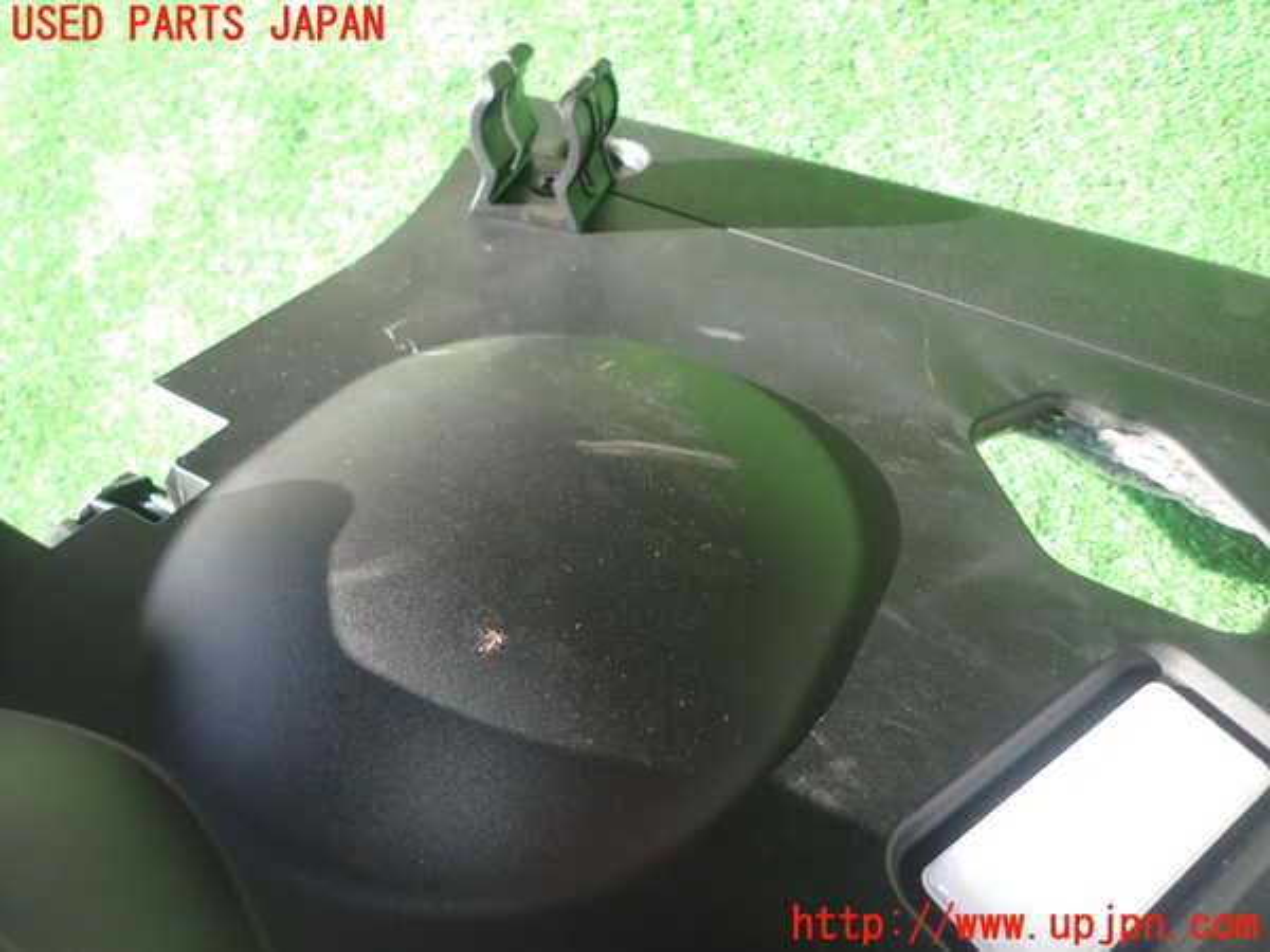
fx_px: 917
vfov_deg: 54.9
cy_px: 476
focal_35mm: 25
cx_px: 635
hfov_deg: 69.4
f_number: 5.6
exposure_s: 1/30
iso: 100
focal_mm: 4.5
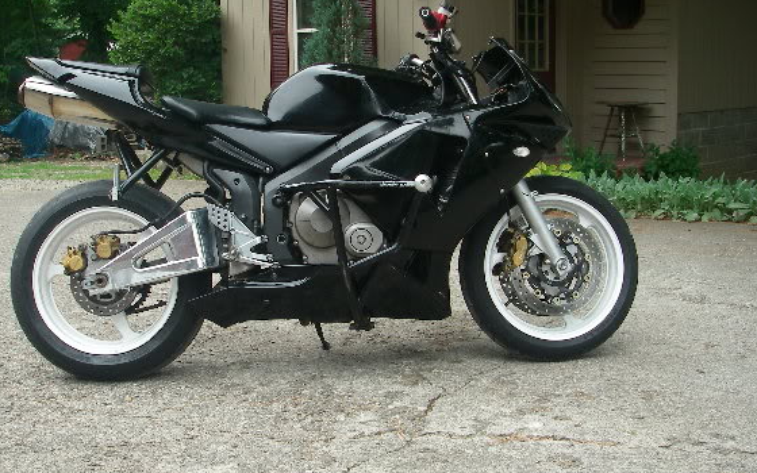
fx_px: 949
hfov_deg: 43.5
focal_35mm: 46
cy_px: 201
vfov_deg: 28.0
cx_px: 357
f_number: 3.3
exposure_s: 1/50
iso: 100
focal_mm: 6.3
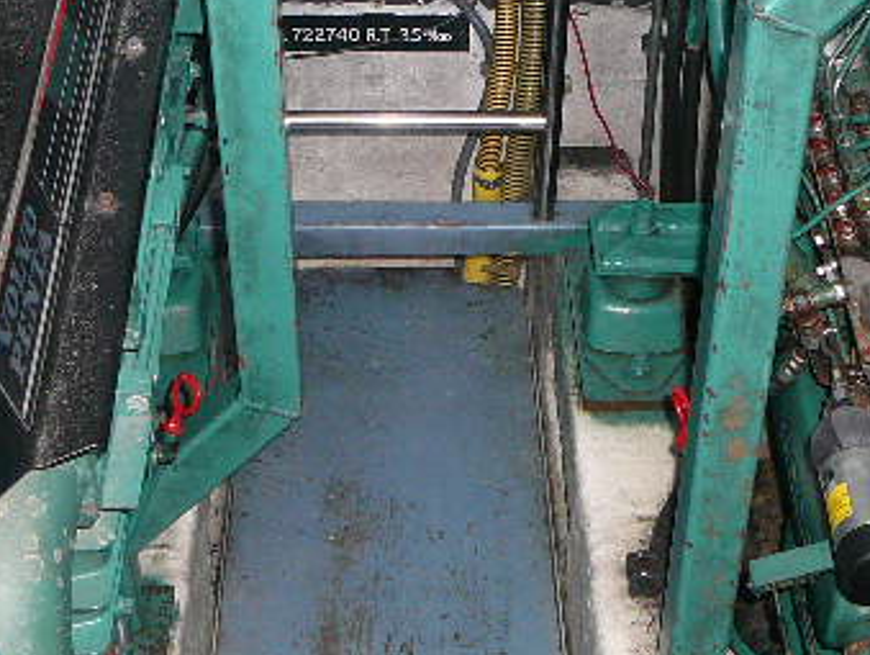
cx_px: 385
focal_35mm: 66
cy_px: 416
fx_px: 1661
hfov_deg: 29.3
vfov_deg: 22.2
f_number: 2.8
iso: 200
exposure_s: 1/30
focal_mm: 5.2
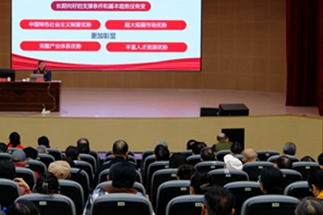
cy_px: 46
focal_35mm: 67
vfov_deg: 20.1
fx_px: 601
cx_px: 112
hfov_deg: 29.9
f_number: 2.8
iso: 640
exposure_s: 1/160
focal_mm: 22
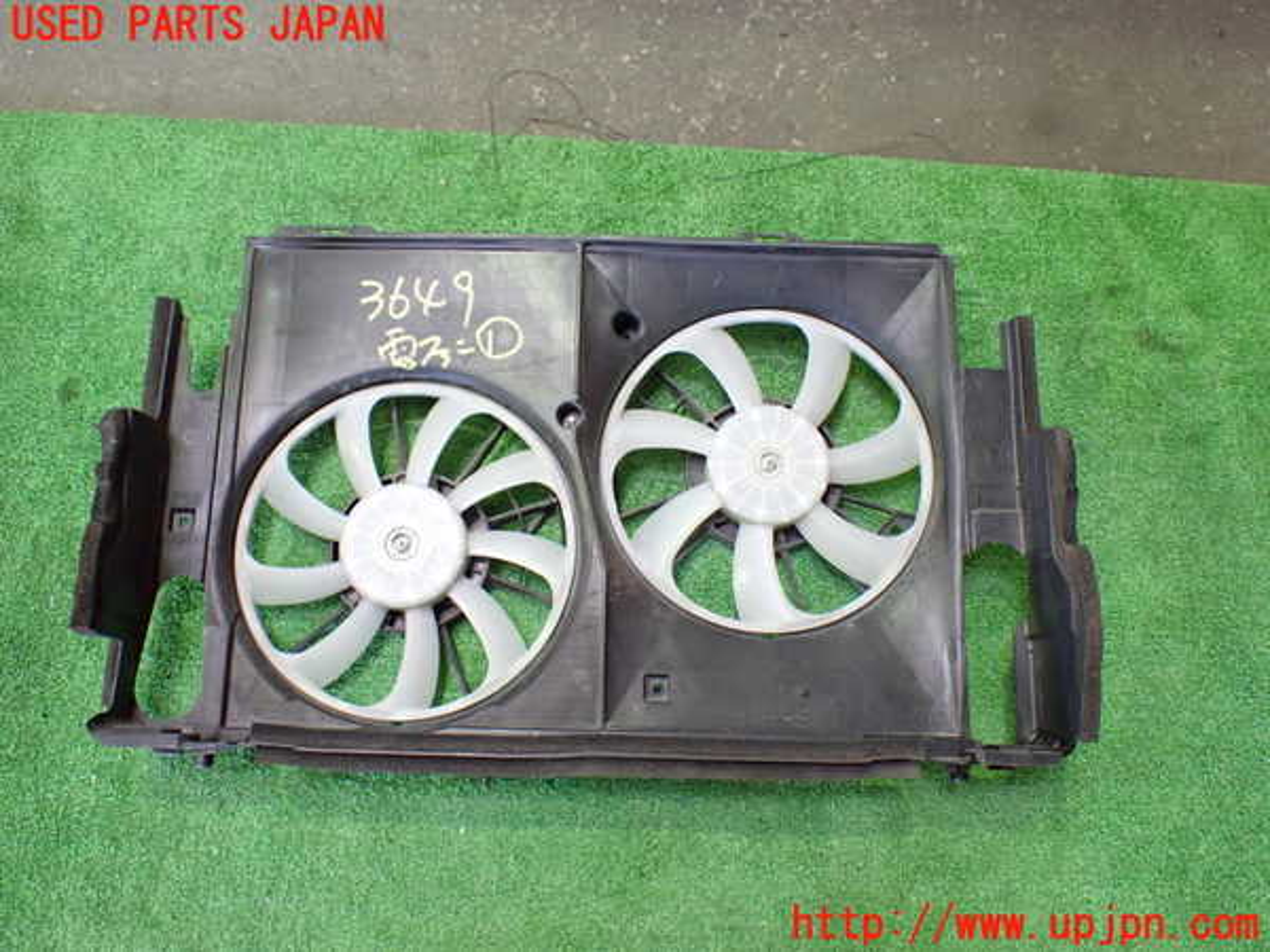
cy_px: 476
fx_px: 1101
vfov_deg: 46.8
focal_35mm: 30
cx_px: 635
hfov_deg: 60.0
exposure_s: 1/60
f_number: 2.3
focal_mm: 5.4
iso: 800
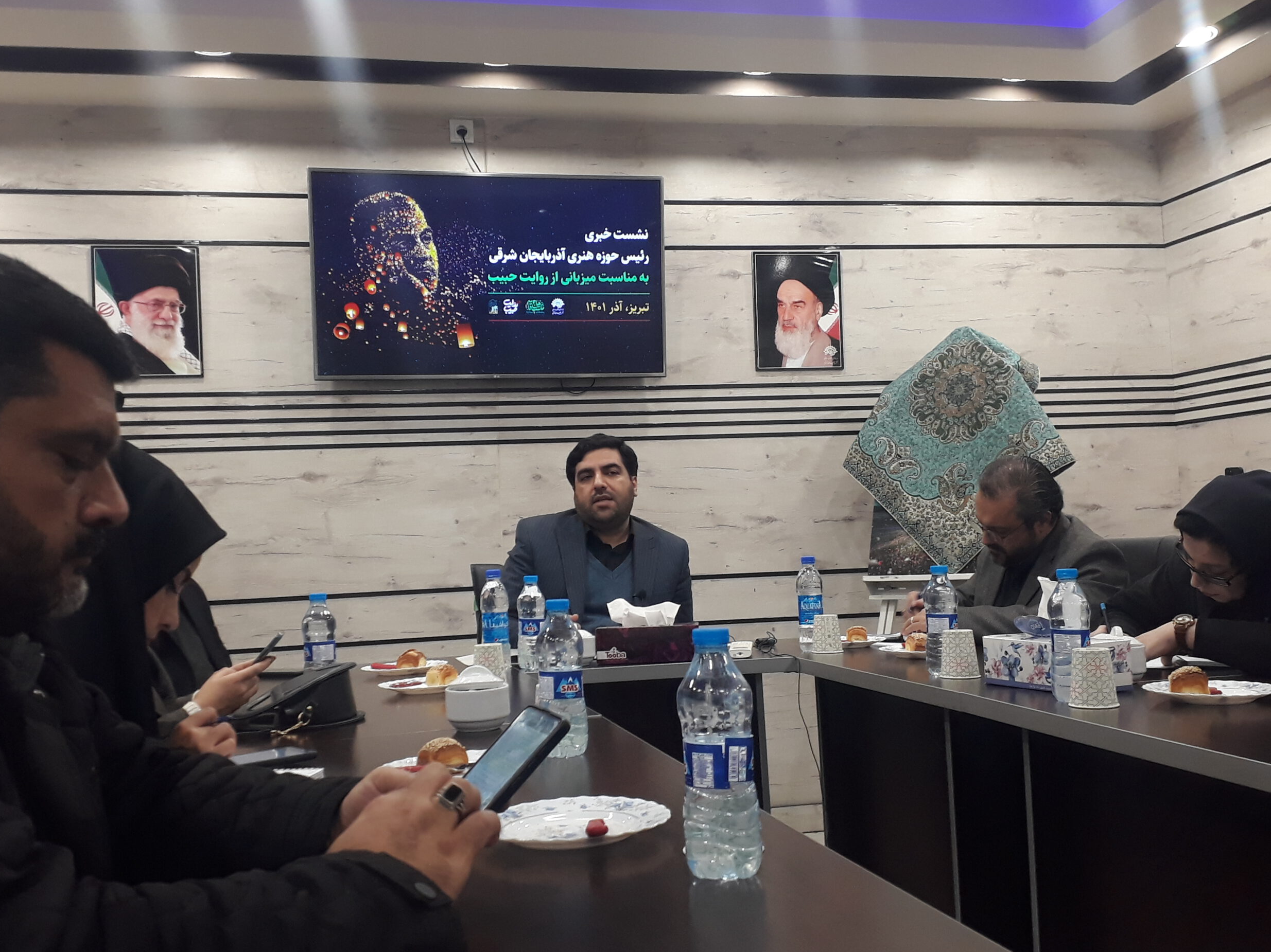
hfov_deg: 63.4
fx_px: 1028
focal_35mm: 28
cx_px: 614
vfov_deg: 49.7
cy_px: 473
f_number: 1.9
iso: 100
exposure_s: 1/33
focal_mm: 3.6
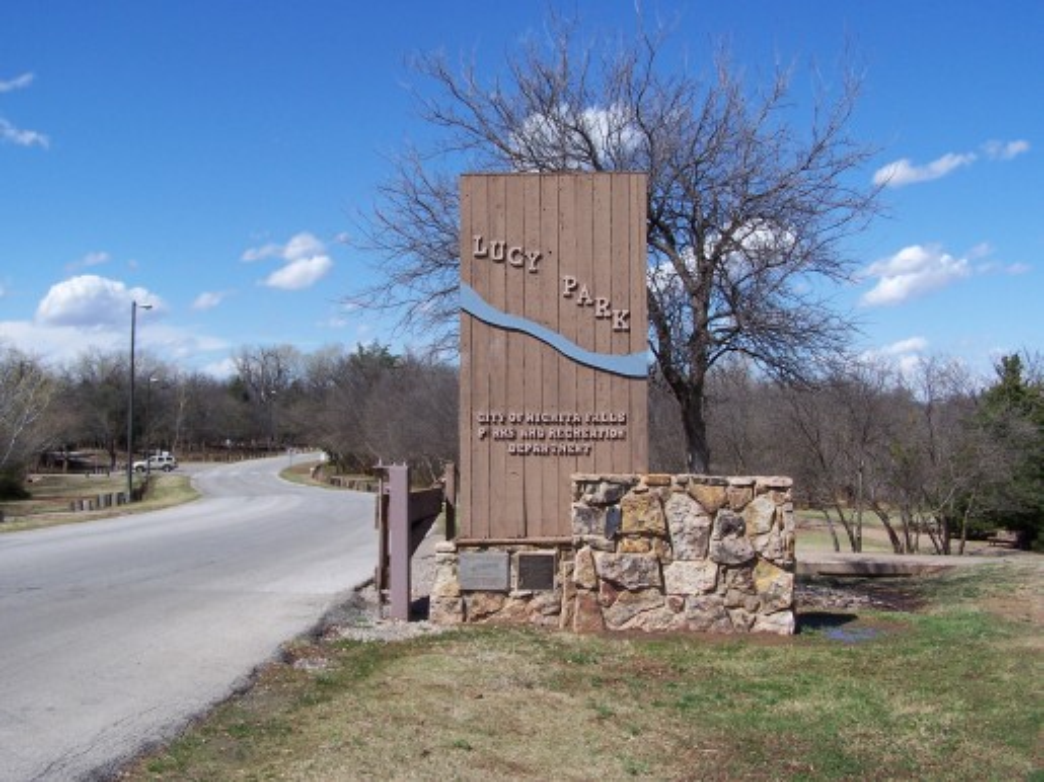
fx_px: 1206
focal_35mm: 40
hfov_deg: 46.8
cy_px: 391
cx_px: 522
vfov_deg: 35.9
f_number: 4
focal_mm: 6.7
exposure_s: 1/1000
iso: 80
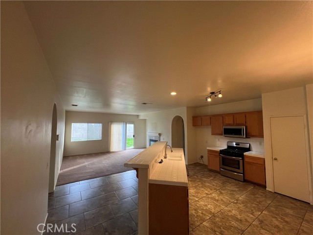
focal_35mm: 13
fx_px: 118
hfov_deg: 106.2
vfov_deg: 89.9
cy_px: 118
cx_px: 156
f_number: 1.8
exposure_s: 1/120
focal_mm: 1.57
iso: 160
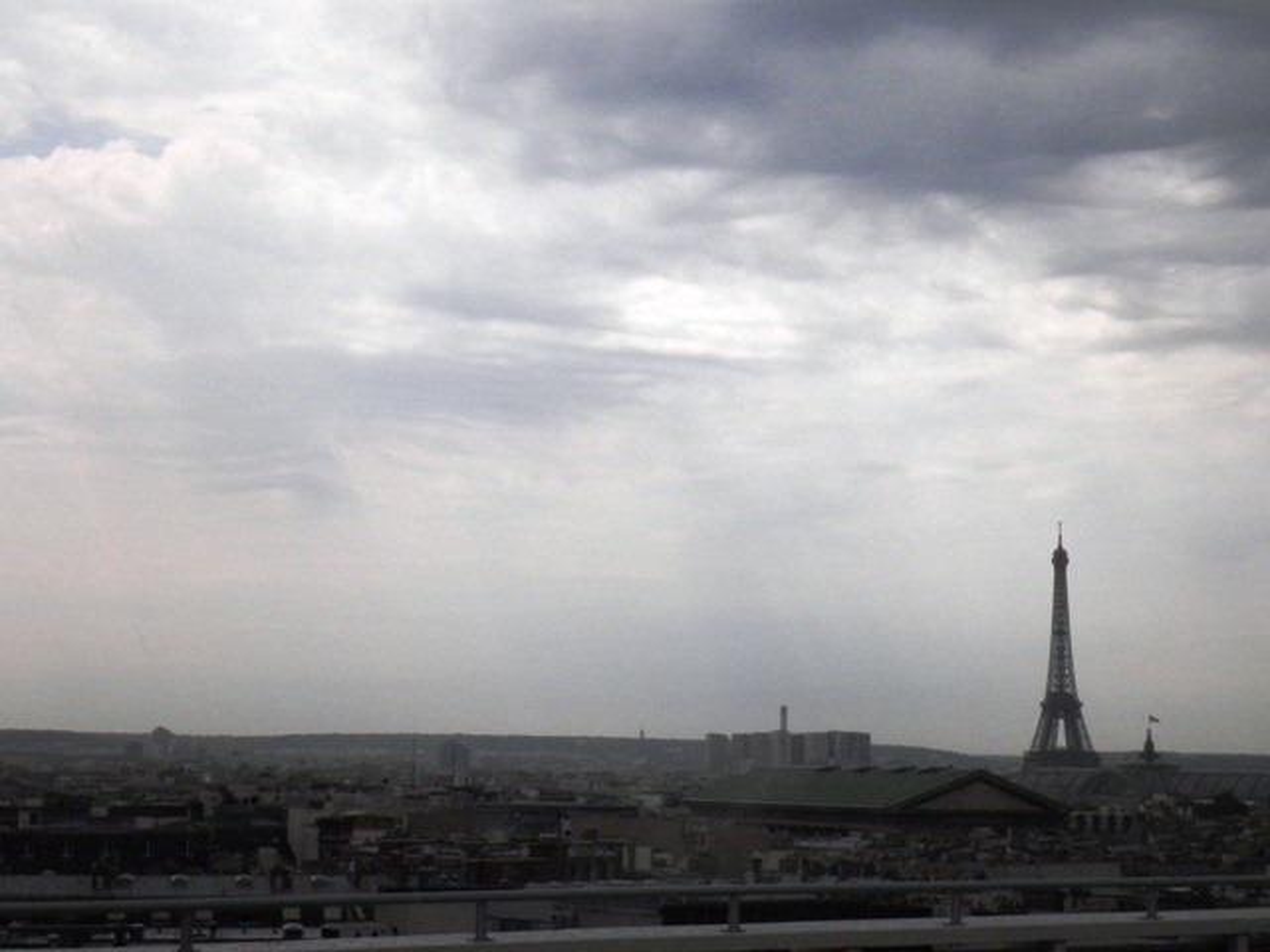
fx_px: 2678
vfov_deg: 20.2
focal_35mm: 73
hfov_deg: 26.7
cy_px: 476
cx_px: 635
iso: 400
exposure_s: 1/400
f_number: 14.1
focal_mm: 13
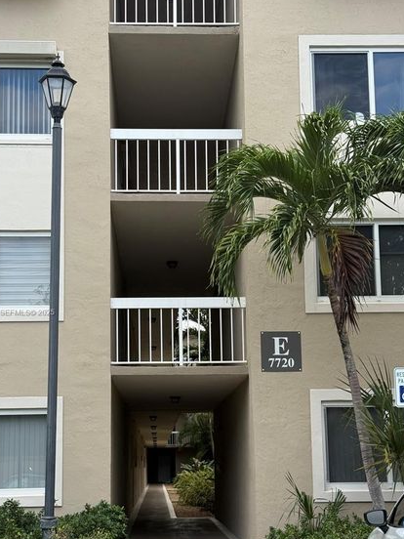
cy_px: 313
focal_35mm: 58
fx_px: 903
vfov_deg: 33.2
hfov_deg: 25.2
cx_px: 198
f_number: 1.78
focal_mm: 6.76
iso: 100
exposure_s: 1/733
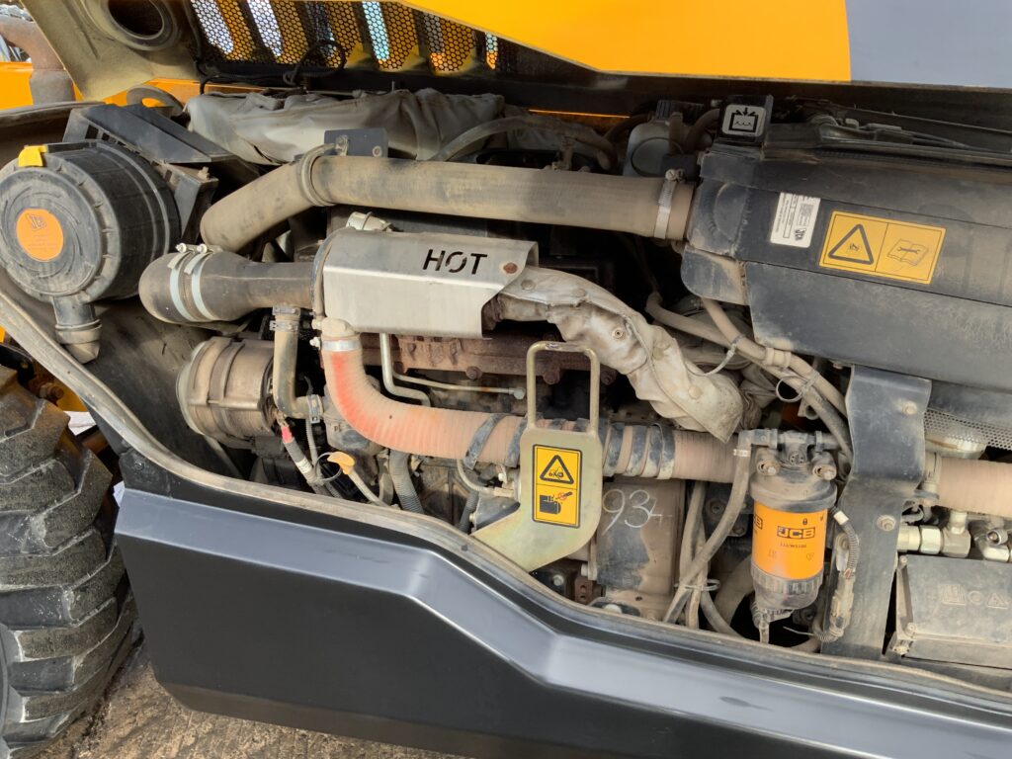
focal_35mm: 29
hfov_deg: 61.7
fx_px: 848
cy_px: 380
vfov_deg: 48.2
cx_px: 506
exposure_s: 1/122
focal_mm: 3
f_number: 1.8
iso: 20
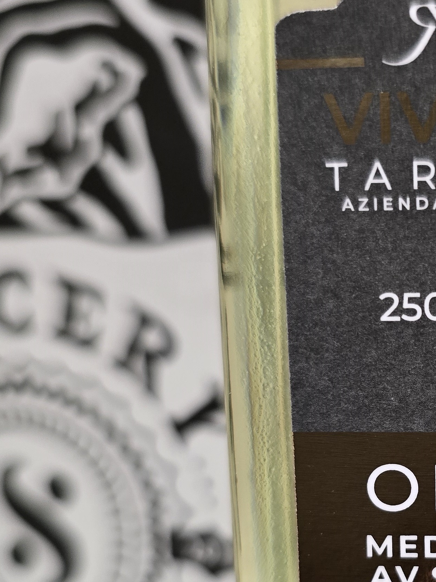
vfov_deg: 34.3
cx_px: 439
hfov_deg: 25.2
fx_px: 924
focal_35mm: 55
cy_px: 431
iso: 640
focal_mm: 6.3
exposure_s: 1/100
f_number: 1.7
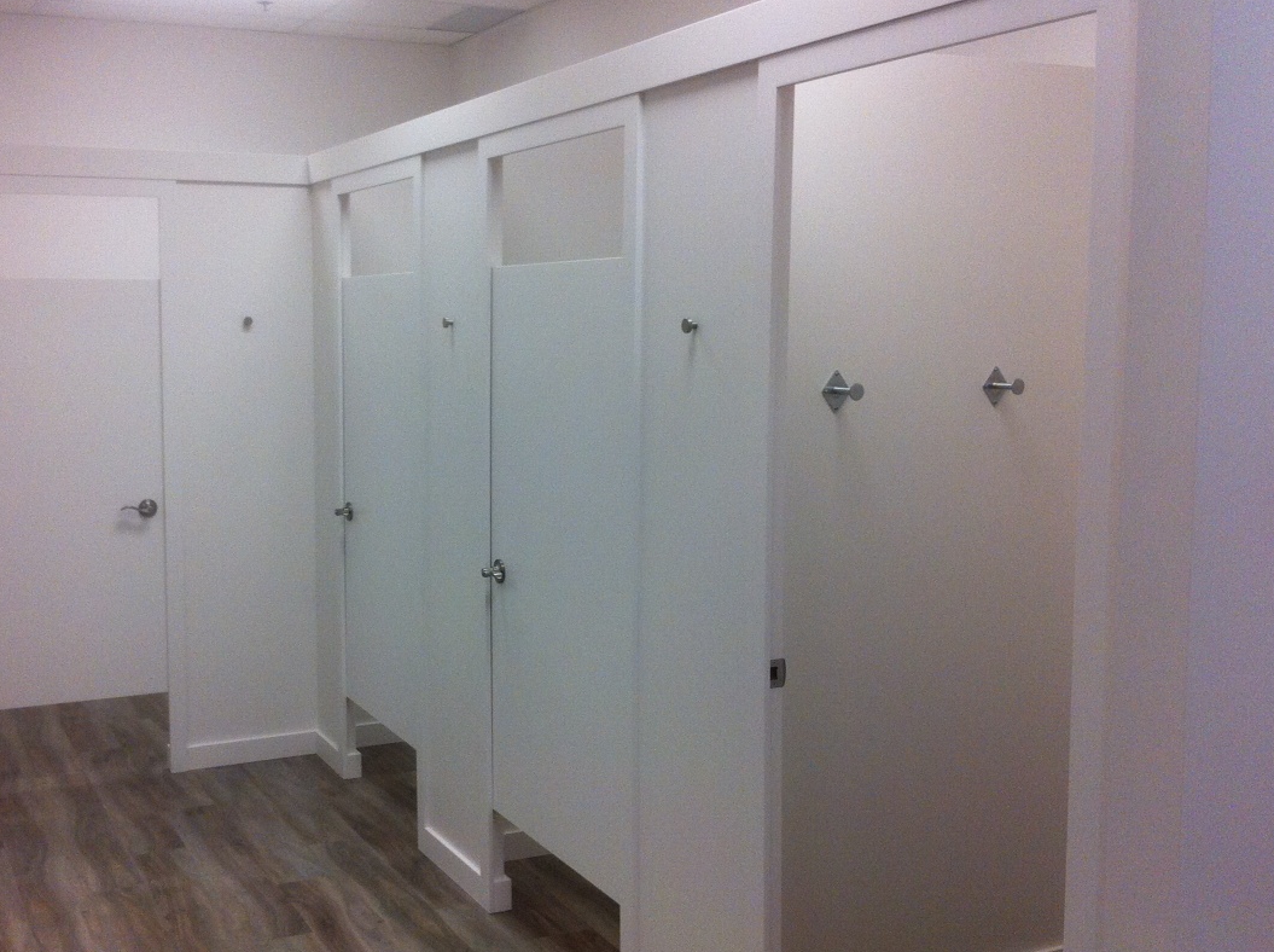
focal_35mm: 43
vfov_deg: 33.5
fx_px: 1580
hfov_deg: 43.7
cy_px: 449
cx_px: 529
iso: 125
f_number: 2.8
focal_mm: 3.85
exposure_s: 1/120
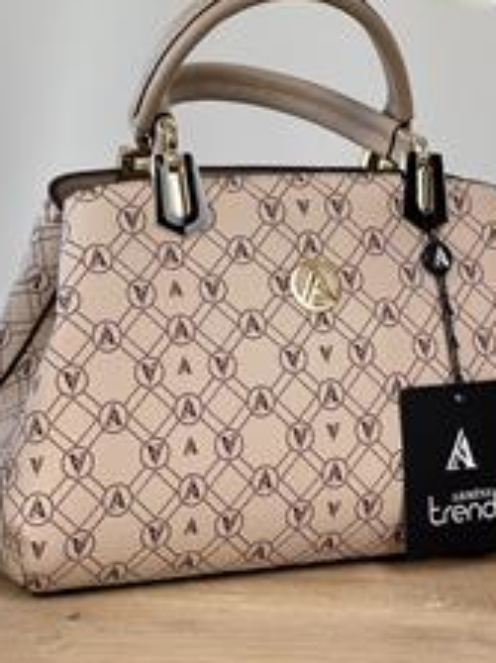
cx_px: 327
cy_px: 156
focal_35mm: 89
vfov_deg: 21.8
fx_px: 1702
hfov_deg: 16.5
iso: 64
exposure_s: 1/291
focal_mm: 6.86
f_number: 1.78
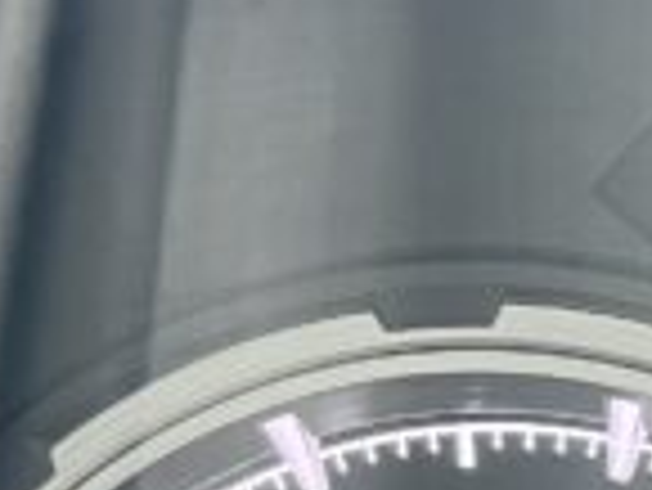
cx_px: 1524
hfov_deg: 9.6
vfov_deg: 8.0
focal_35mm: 184
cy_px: 611
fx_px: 3469
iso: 125
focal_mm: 5.7
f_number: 1.5
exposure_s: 1/61
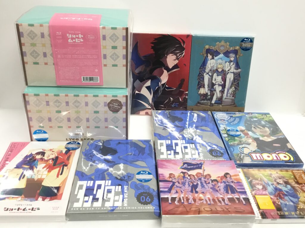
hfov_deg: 58.4
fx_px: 273
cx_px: 152
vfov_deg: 45.4
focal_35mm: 31
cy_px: 114
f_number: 2.4
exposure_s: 1/30
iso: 32
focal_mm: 3.3
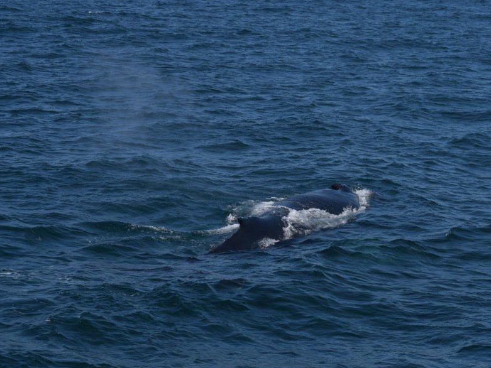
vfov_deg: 13.5
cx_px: 314
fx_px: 1556
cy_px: 201
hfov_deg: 17.9
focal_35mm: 110
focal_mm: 55
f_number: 5.6
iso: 200
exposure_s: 1/1600
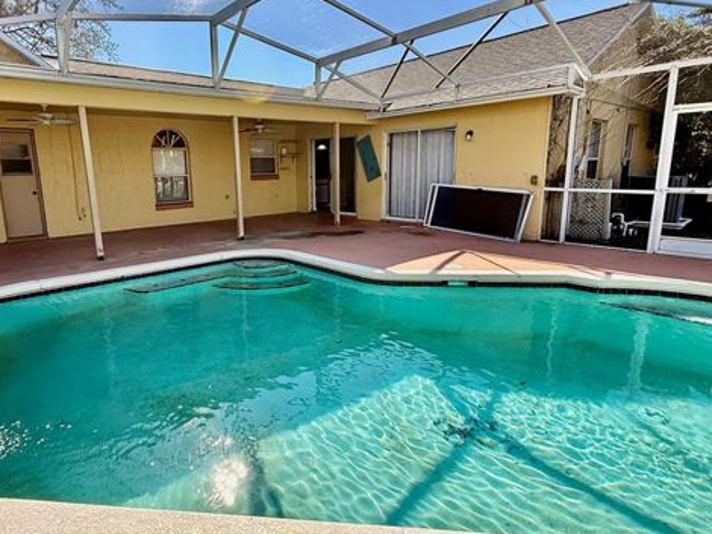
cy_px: 249
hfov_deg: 78.3
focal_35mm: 21
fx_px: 432
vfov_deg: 63.3
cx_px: 295
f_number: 2.2
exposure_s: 1/545
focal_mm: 2.22
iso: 64
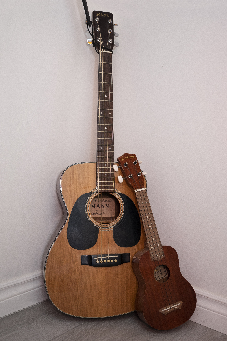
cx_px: 114
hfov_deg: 36.9
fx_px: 340
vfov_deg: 53.1
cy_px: 170
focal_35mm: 36
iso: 800
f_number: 2.8
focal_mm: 24
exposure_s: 1/250
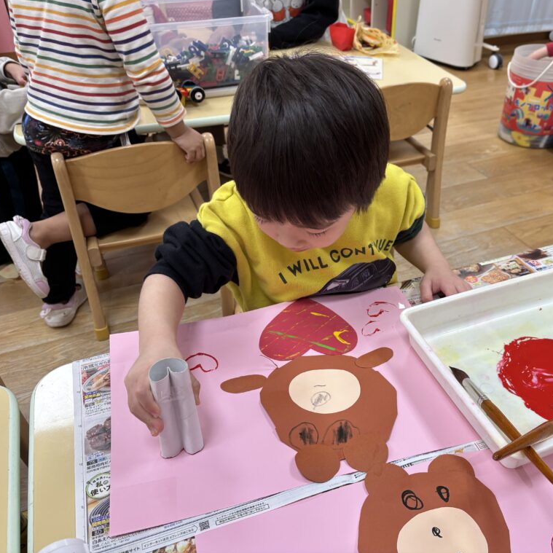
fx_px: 560
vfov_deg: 52.5
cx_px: 345
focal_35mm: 31
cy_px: 275
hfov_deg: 52.0
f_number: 1.6
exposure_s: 1/121
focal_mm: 5.96
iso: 64
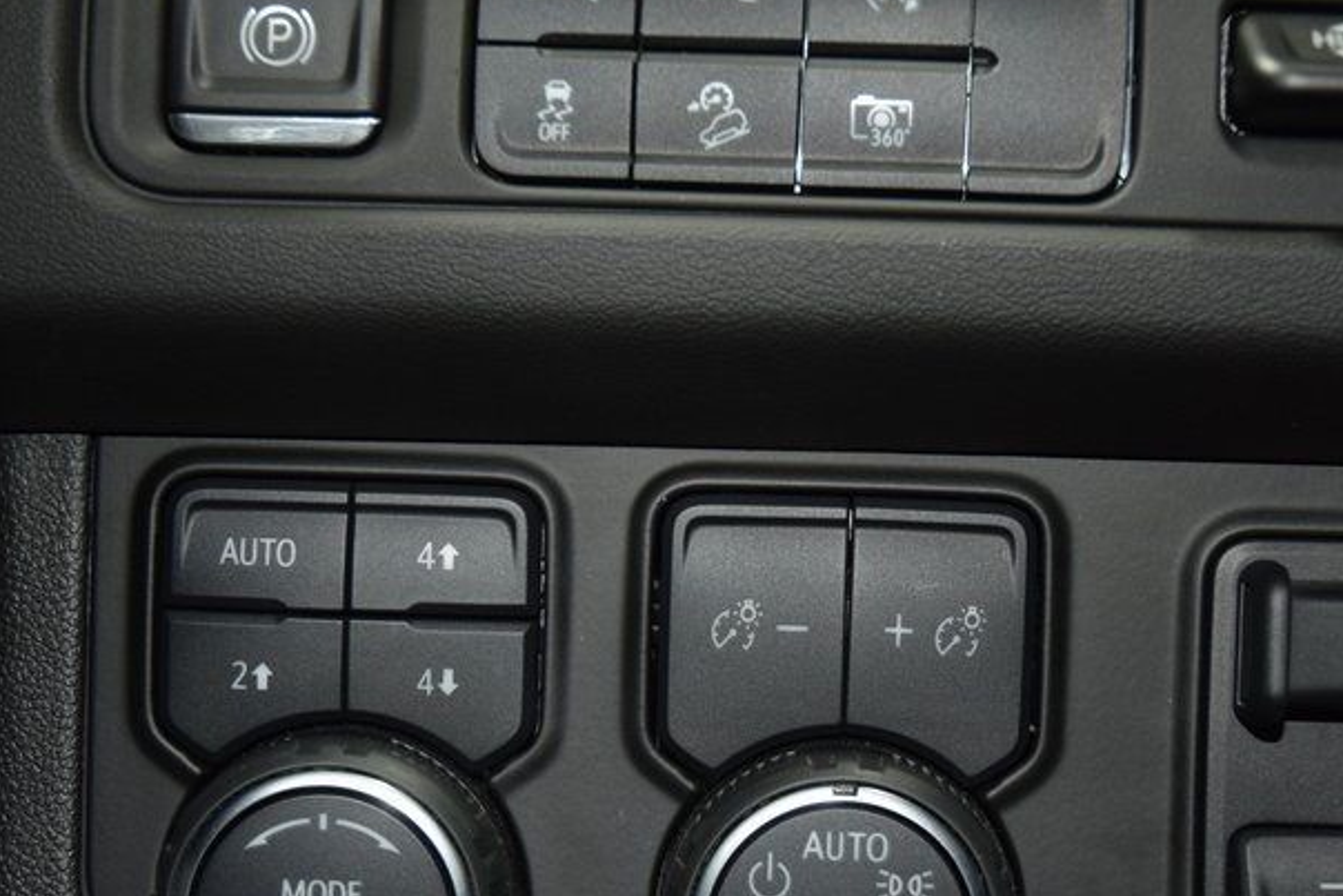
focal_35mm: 79
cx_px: 847
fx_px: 2942
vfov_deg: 17.3
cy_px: 521
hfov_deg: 25.6
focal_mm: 31
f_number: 4
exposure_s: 1/13
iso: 560
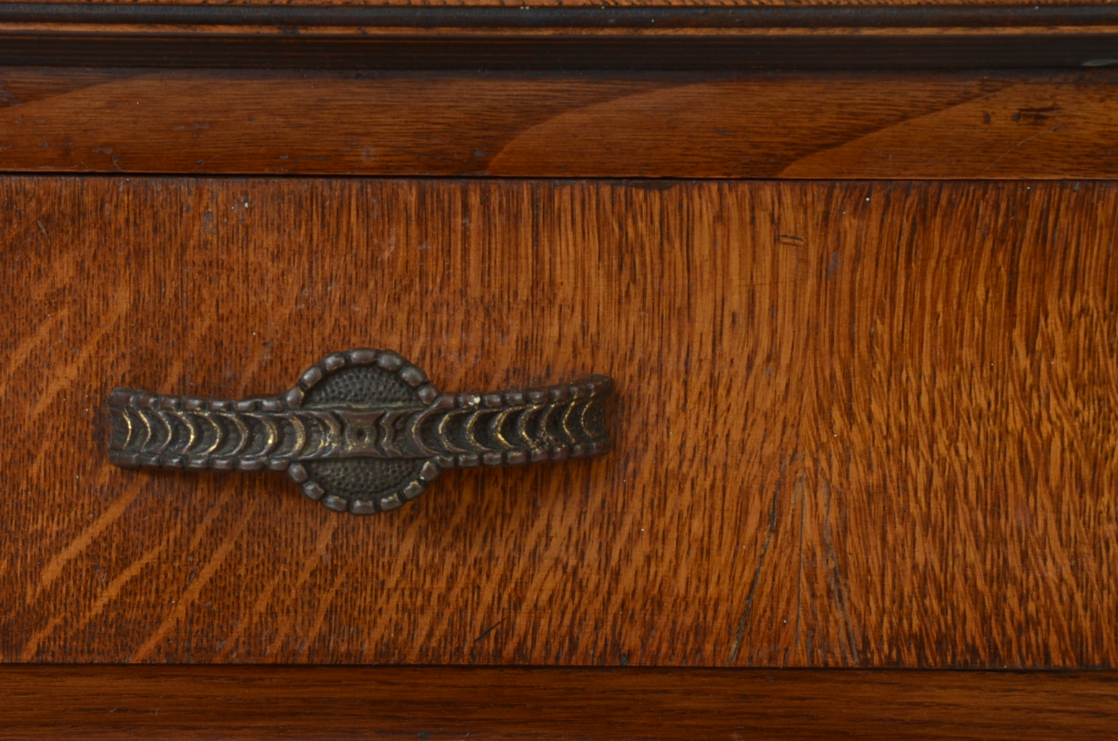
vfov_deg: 11.0
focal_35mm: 124
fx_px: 3843
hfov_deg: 16.5
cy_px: 519
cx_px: 348
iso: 125
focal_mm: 52
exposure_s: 1/125
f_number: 11
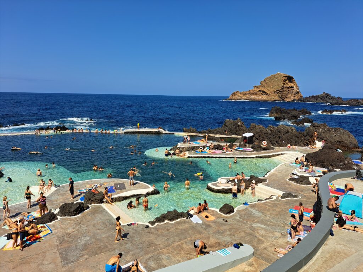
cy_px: 136
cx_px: 182
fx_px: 252
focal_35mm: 24
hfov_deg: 71.6
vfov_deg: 56.8
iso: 50
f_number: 1.8
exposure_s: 1/2179
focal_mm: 5.23
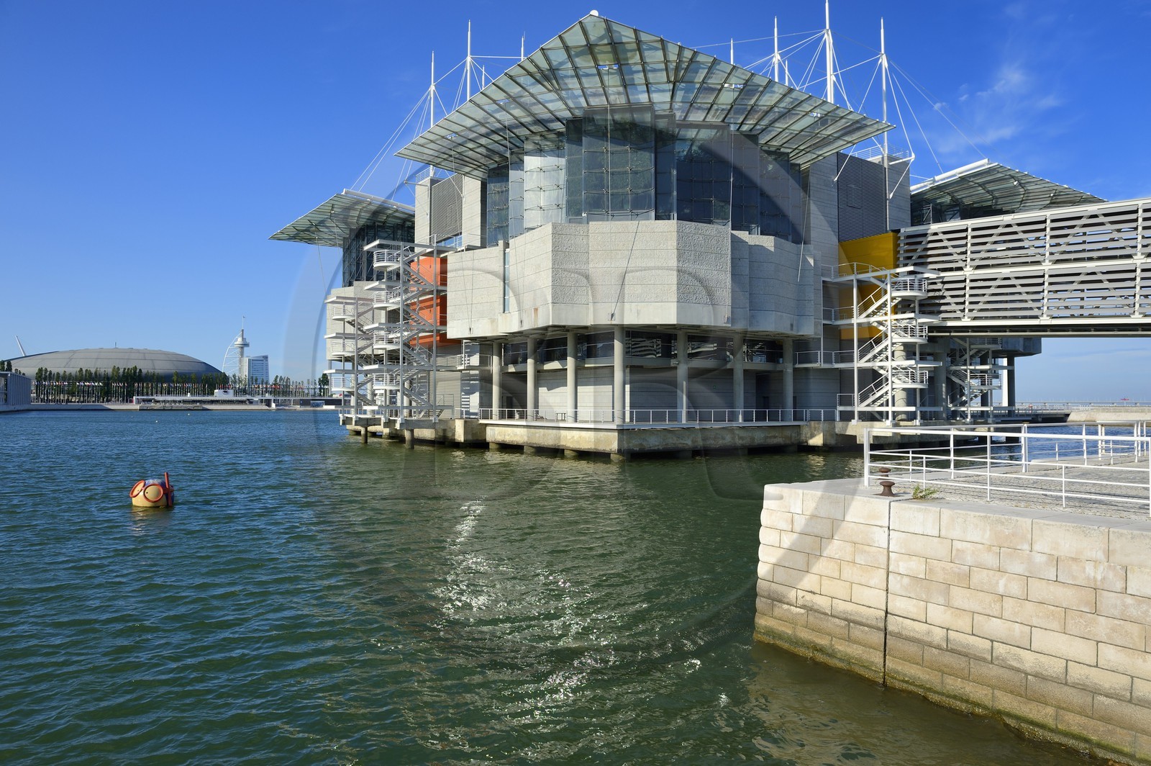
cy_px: 383
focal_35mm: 24
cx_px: 576
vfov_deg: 53.1
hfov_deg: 73.8
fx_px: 767
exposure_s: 1/320
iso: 100
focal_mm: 24
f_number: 9
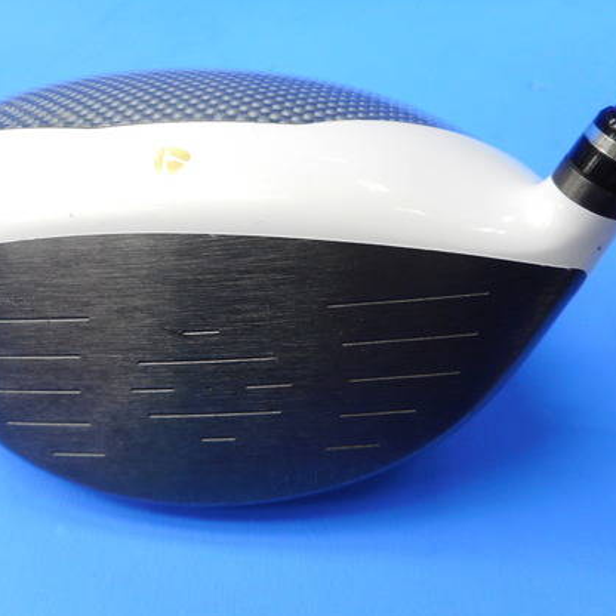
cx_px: 247
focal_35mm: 34
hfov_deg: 48.2
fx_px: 685
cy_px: 329
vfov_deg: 48.4
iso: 140
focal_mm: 4.5
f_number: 3.7
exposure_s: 1/30
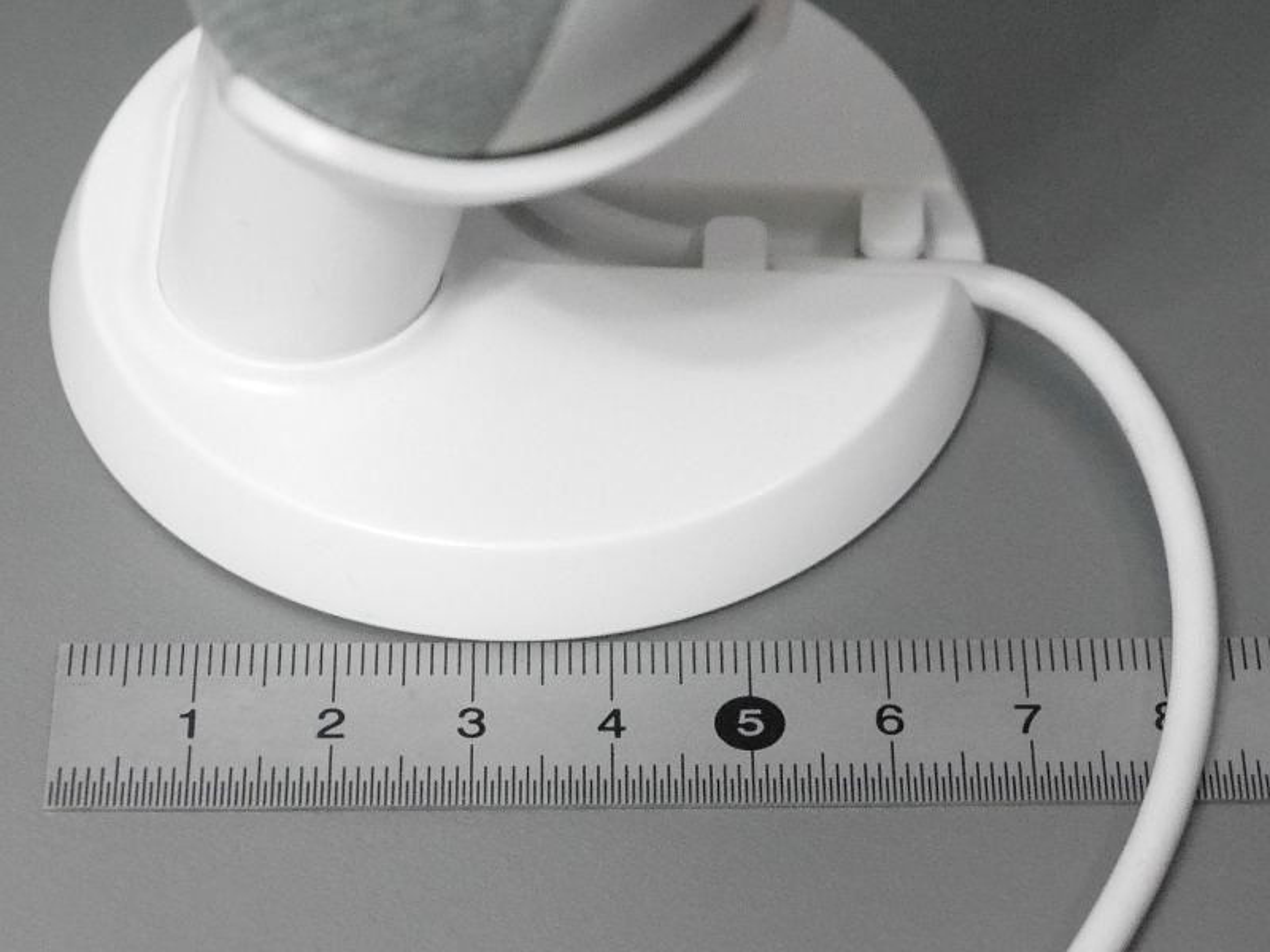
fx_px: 2788
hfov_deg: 25.7
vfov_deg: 19.4
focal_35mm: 76
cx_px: 635
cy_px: 476
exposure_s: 1/80
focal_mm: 38
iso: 3200
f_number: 5.6
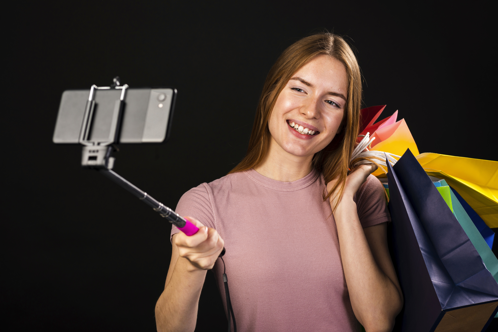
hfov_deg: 23.9
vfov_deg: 16.1
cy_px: 166
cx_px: 249
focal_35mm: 85
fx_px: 1176
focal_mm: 85
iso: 100
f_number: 8
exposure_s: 1/160
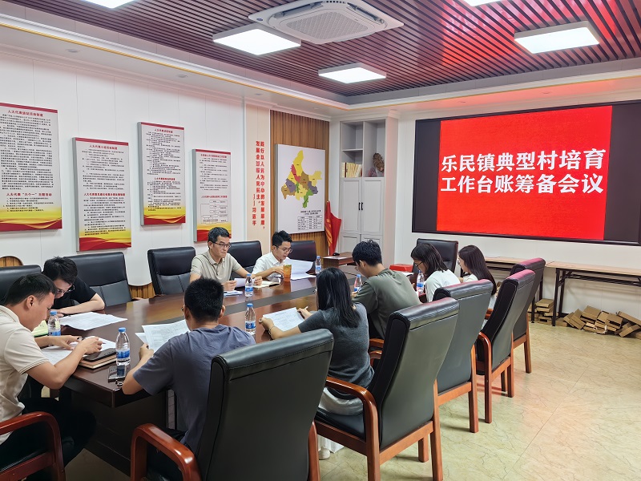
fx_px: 500
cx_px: 320
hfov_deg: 65.3
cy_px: 240
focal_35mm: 27
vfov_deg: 51.4
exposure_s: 1/130
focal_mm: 5.75
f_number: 2
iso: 50
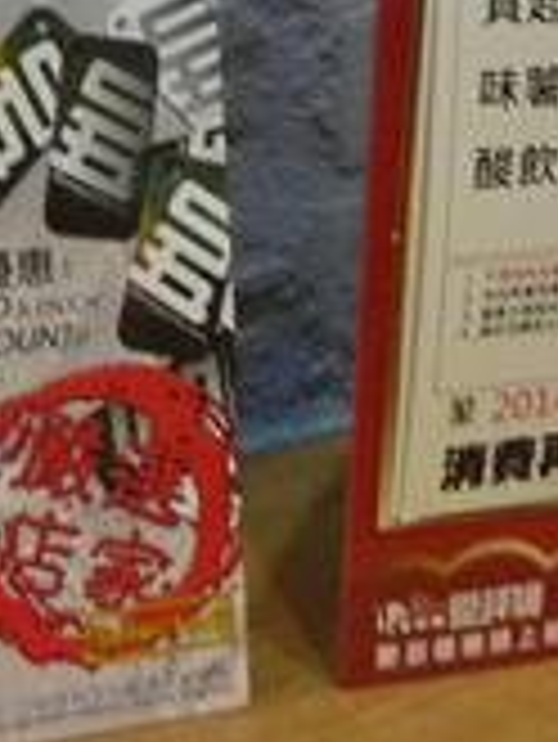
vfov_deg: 19.5
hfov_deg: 15.3
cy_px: -49
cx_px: 284
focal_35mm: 97
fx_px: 2082
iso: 400
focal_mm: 4.4
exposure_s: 1/6
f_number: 2.8
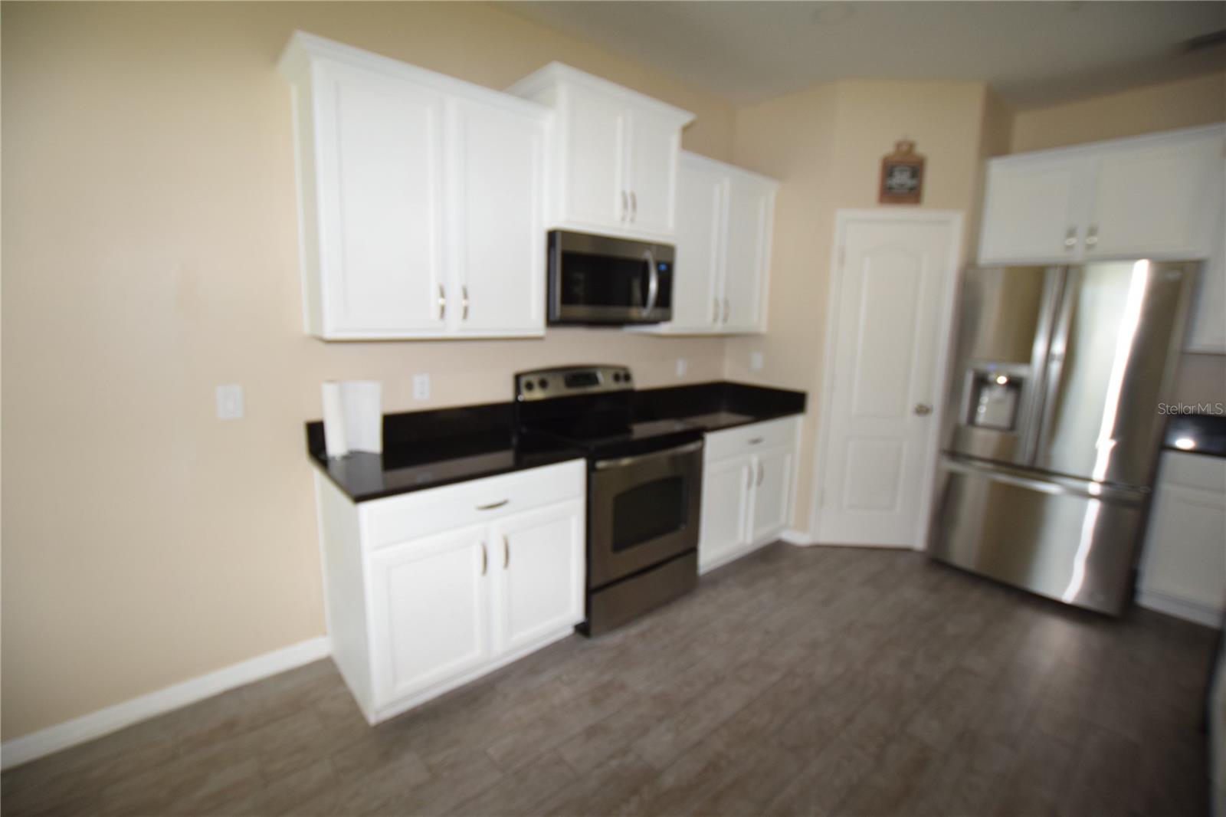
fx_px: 511
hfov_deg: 100.4
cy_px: 408
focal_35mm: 15
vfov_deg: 77.3
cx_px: 613
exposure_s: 1/80
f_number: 4.5
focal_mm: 10
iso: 800
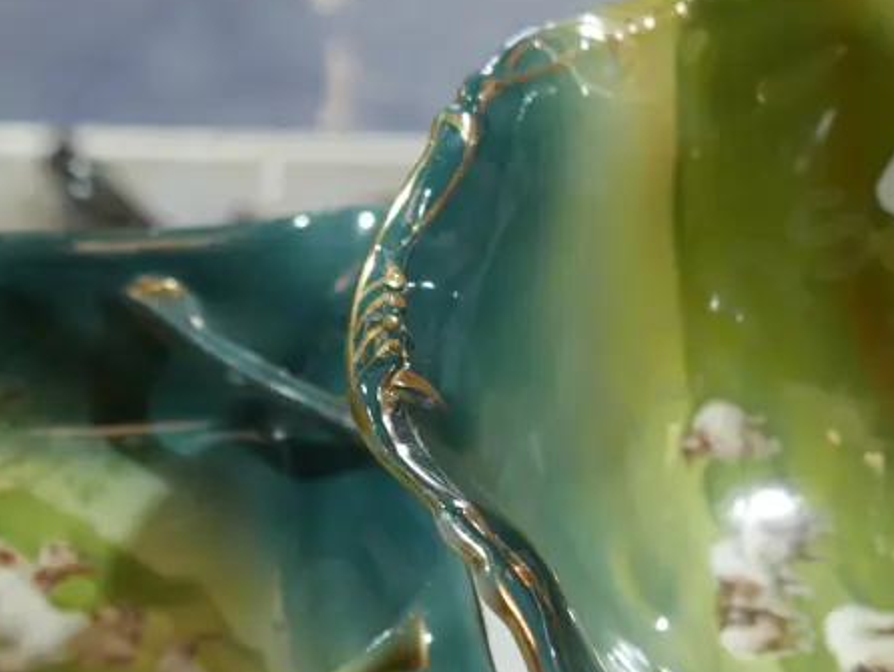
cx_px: 431
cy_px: 533
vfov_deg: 18.7
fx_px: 2016
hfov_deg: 25.0
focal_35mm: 78
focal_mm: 17
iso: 400
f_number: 4
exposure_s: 1/60
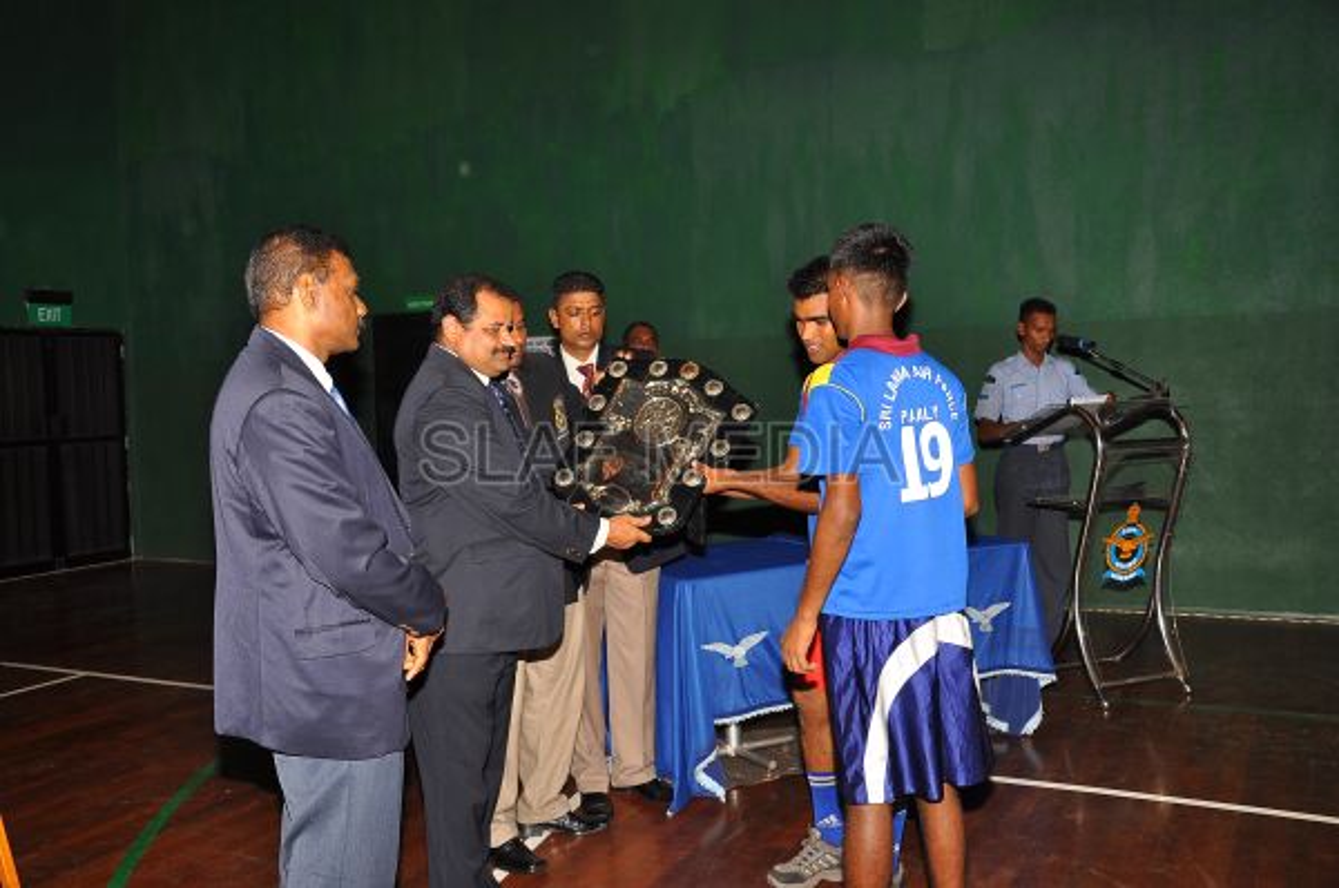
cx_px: 670
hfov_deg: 53.2
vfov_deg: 36.8
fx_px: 1337
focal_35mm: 36
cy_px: 444
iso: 200
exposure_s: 1/60
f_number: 5.6
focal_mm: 24
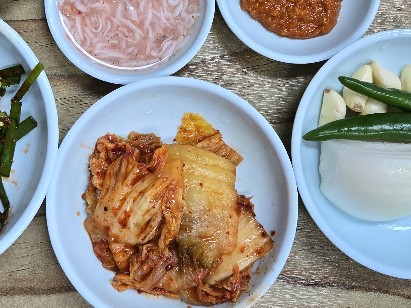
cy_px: 58
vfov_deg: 24.4
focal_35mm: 59
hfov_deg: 32.3
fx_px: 700
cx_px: 127
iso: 125
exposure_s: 1/120
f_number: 1.8
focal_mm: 5.4
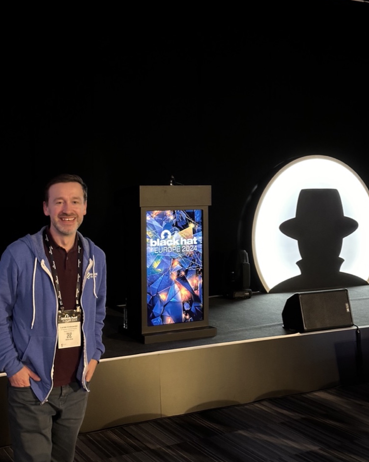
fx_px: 696
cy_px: 217
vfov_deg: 36.6
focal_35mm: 51
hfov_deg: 29.7
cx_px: 185
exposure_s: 1/23
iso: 640
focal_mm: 6.86
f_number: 1.78
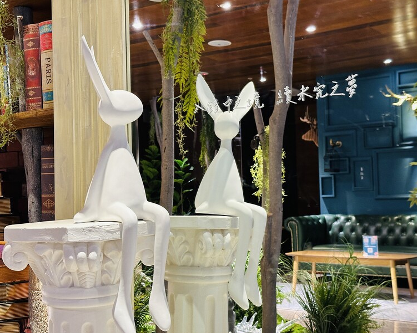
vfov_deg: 28.6
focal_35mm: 53
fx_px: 654
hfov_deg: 35.3
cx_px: 197
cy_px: 171
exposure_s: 1/40
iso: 320
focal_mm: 6.86
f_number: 1.78
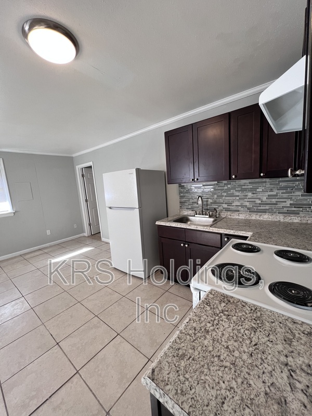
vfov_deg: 106.2
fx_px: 156
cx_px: 156
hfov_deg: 89.9
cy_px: 208
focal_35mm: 13
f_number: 1.8
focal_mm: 1.57
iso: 125
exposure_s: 1/120
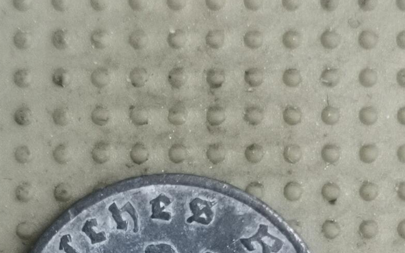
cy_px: 359
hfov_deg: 16.6
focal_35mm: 126
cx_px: 159
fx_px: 1391
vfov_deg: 10.1
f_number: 1.8
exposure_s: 1/25.7
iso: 500
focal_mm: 4.75
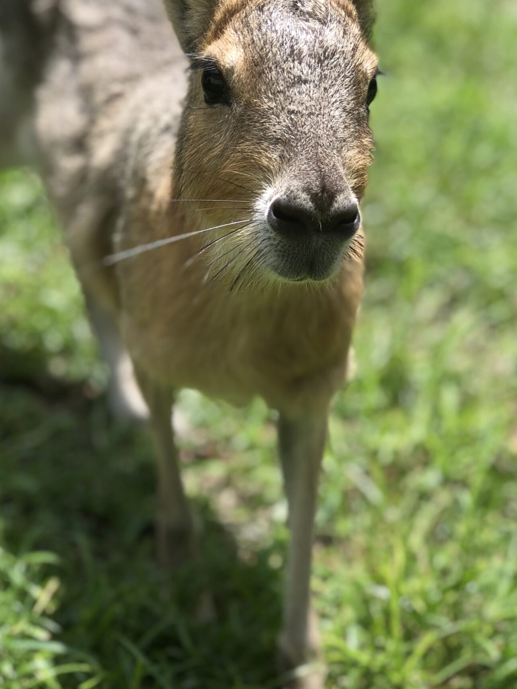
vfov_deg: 23.3
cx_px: 217
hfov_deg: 17.6
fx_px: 1673
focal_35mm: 84
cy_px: 280
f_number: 2.8
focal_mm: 6.6
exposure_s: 1/287
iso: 20
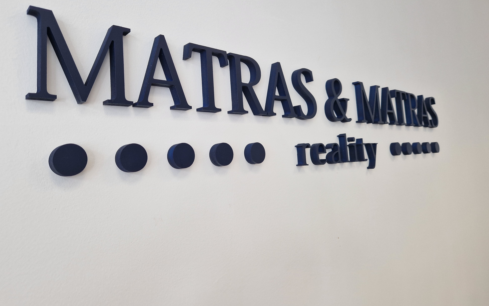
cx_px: 241
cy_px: 125
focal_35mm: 25
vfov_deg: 49.0
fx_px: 333
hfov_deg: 72.5
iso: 125
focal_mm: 5.4
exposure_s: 1/180
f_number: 1.8
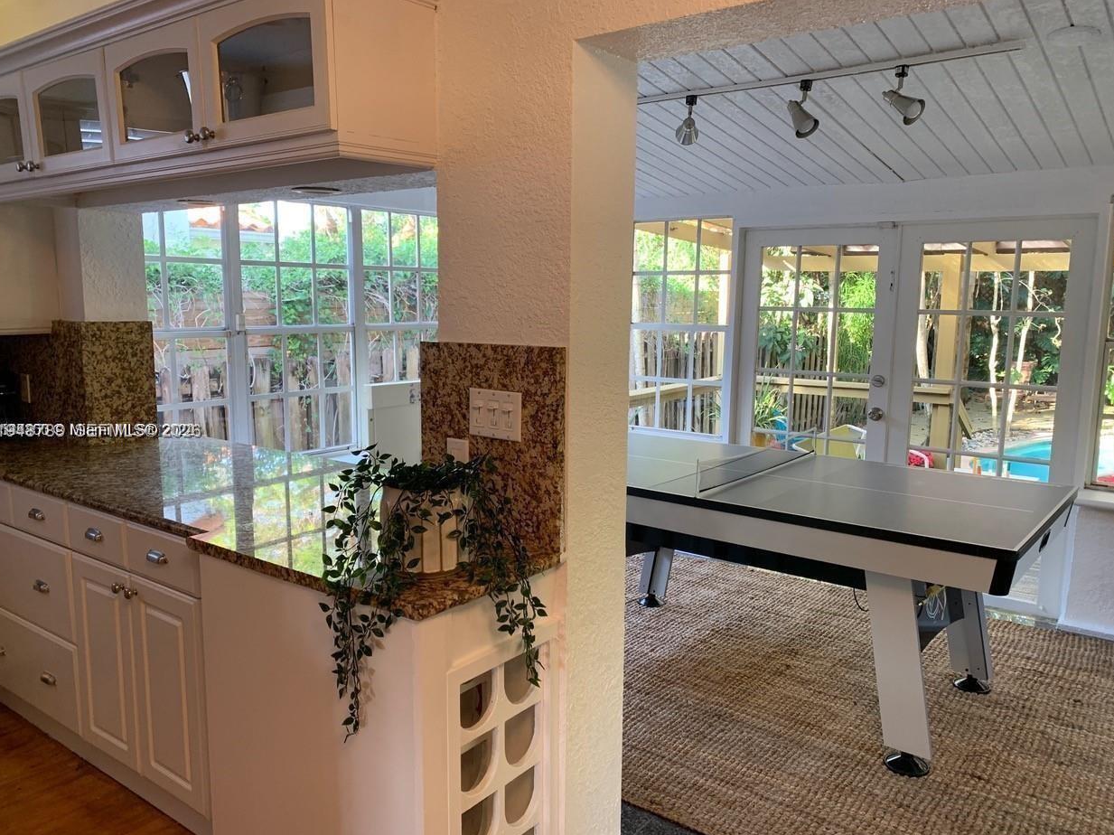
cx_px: 549
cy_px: 432
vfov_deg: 51.3
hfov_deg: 65.3
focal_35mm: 27
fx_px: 869
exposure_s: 1/60
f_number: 1.8
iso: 125
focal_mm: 4.25
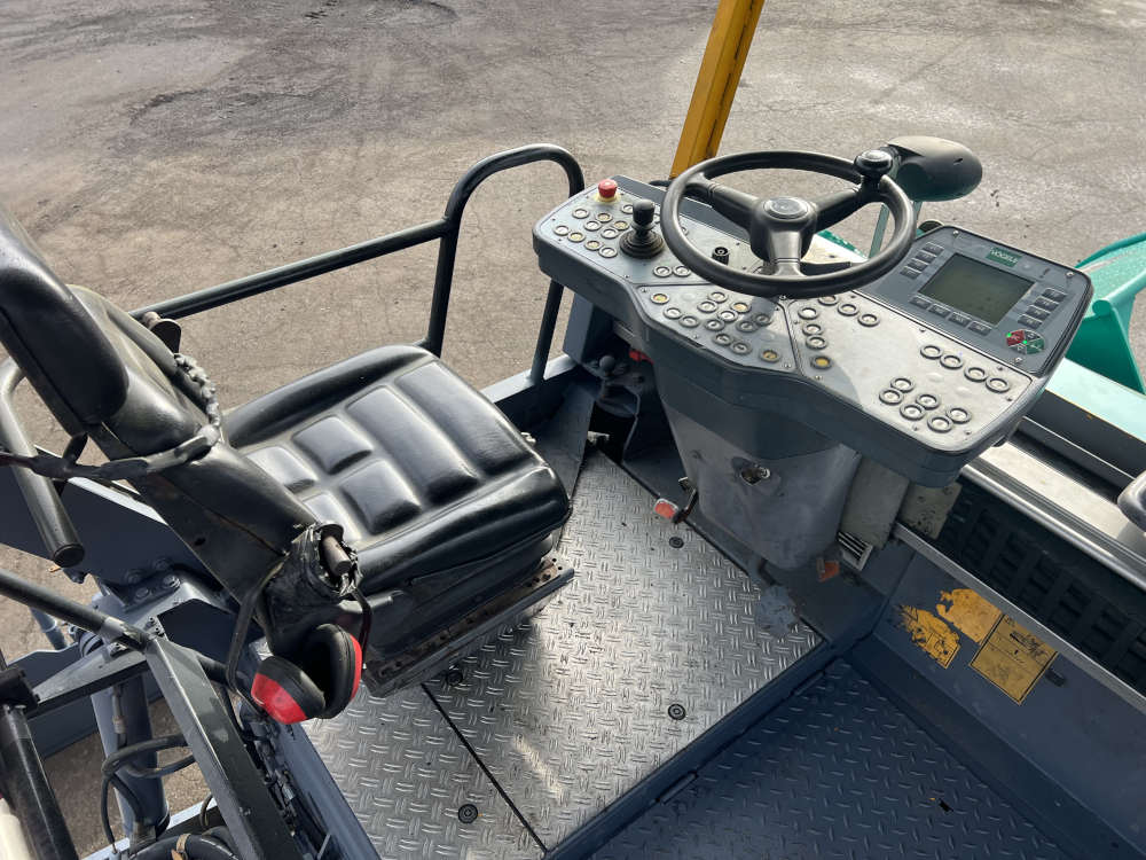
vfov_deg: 53.1
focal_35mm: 26
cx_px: 573
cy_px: 430
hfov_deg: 67.3
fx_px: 861
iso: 50
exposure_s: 1/763
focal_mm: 5.7
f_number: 1.5
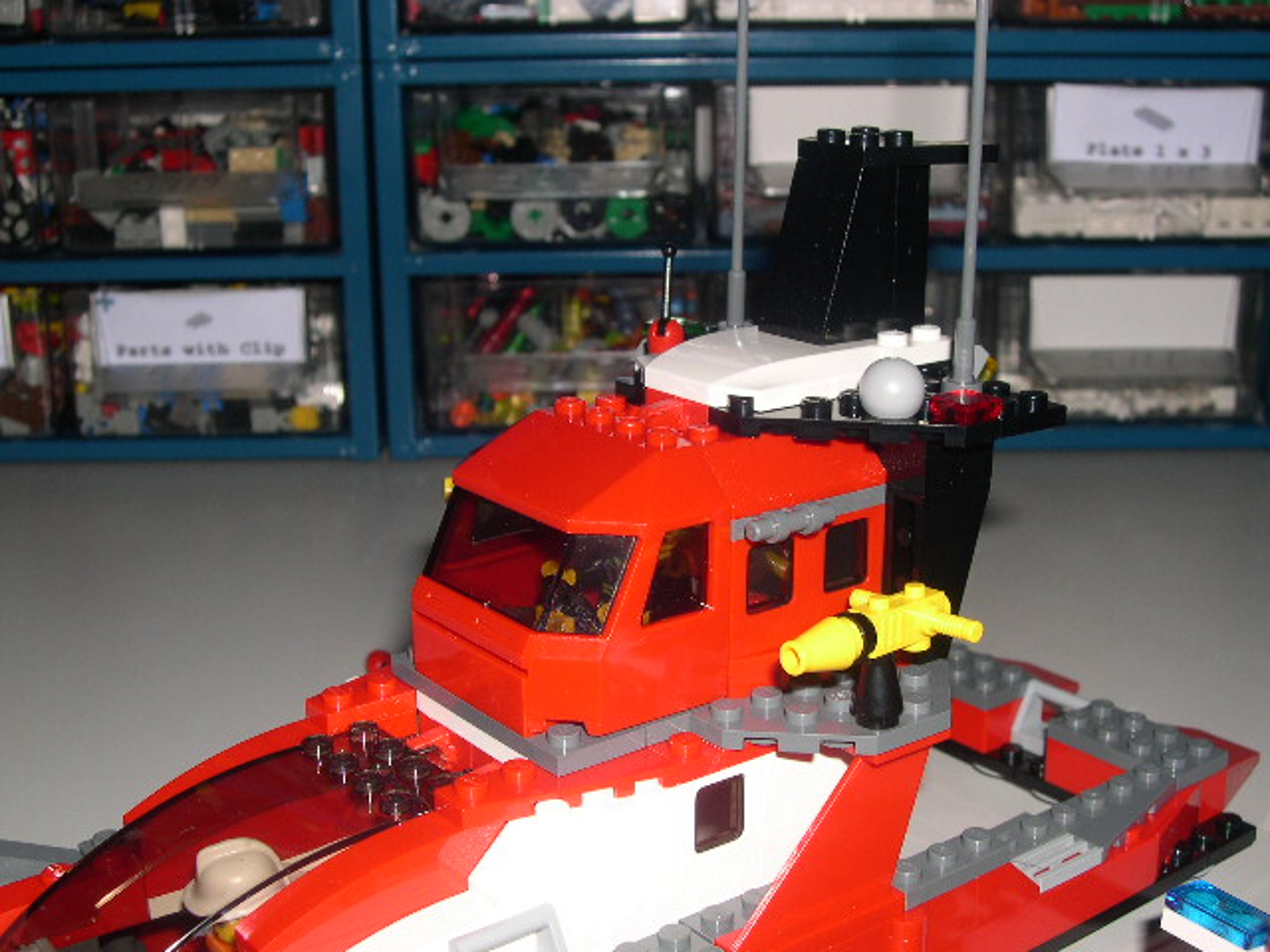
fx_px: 1724
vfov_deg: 30.9
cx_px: 635
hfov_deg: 40.4
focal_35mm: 47
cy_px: 476
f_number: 8.4
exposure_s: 1/60
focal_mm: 10.1
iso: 100
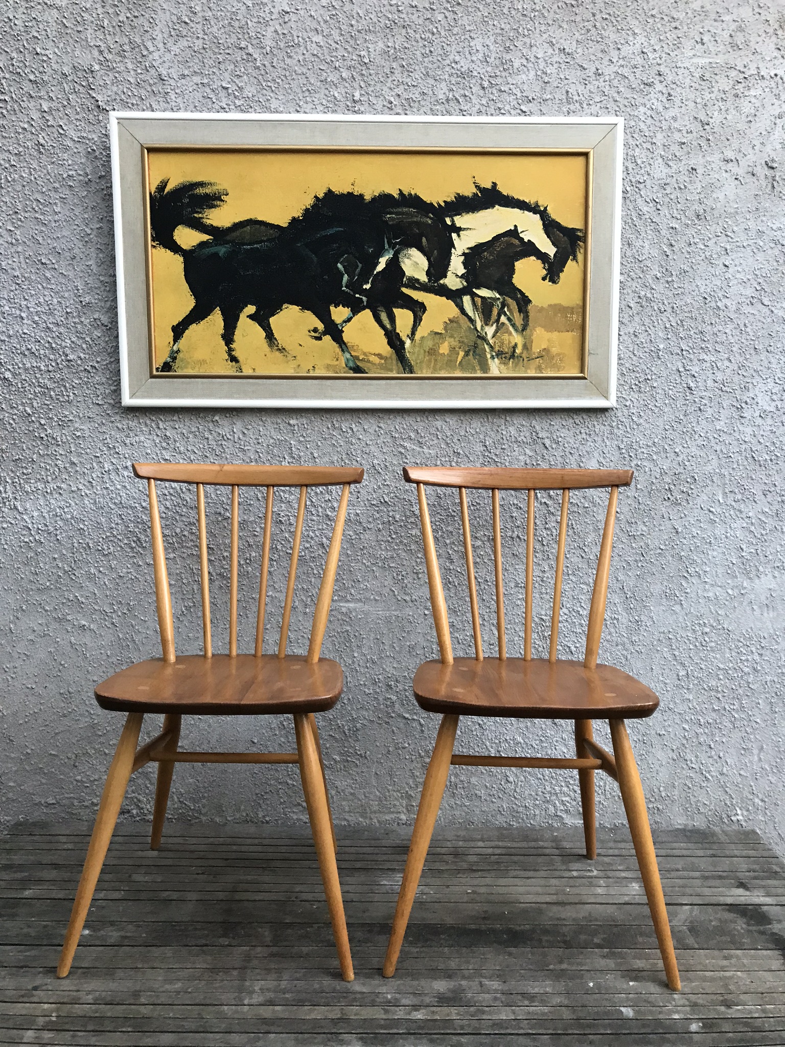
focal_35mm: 28
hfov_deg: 49.7
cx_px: 392
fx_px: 847
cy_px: 524
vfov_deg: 63.4
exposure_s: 1/25
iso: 40
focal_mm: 3.99
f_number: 1.8
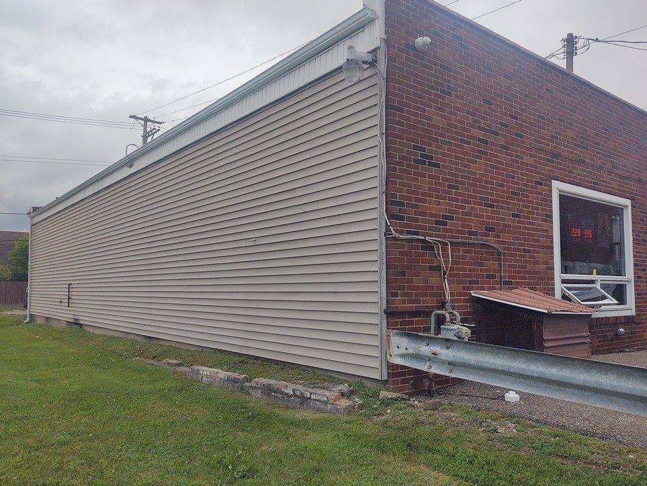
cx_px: 336
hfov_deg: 61.6
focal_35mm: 29
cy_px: 255
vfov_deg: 48.2
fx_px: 542
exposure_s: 1/6844
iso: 100
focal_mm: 4.75
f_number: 1.7
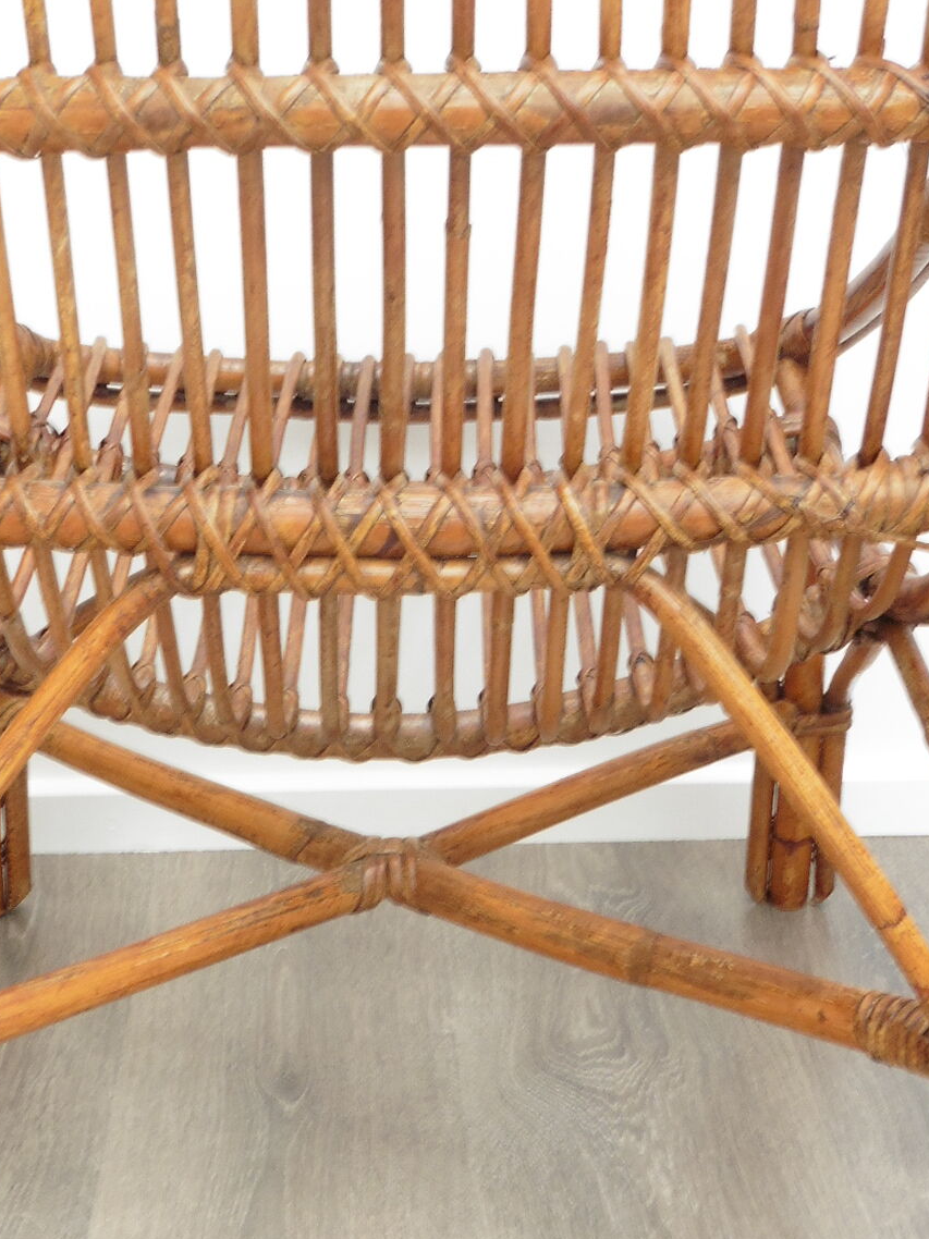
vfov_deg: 35.5
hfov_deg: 27.0
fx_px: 1933
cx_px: 402
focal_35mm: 54
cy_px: 529
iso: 100
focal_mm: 5.4
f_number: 4.5
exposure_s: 1/30
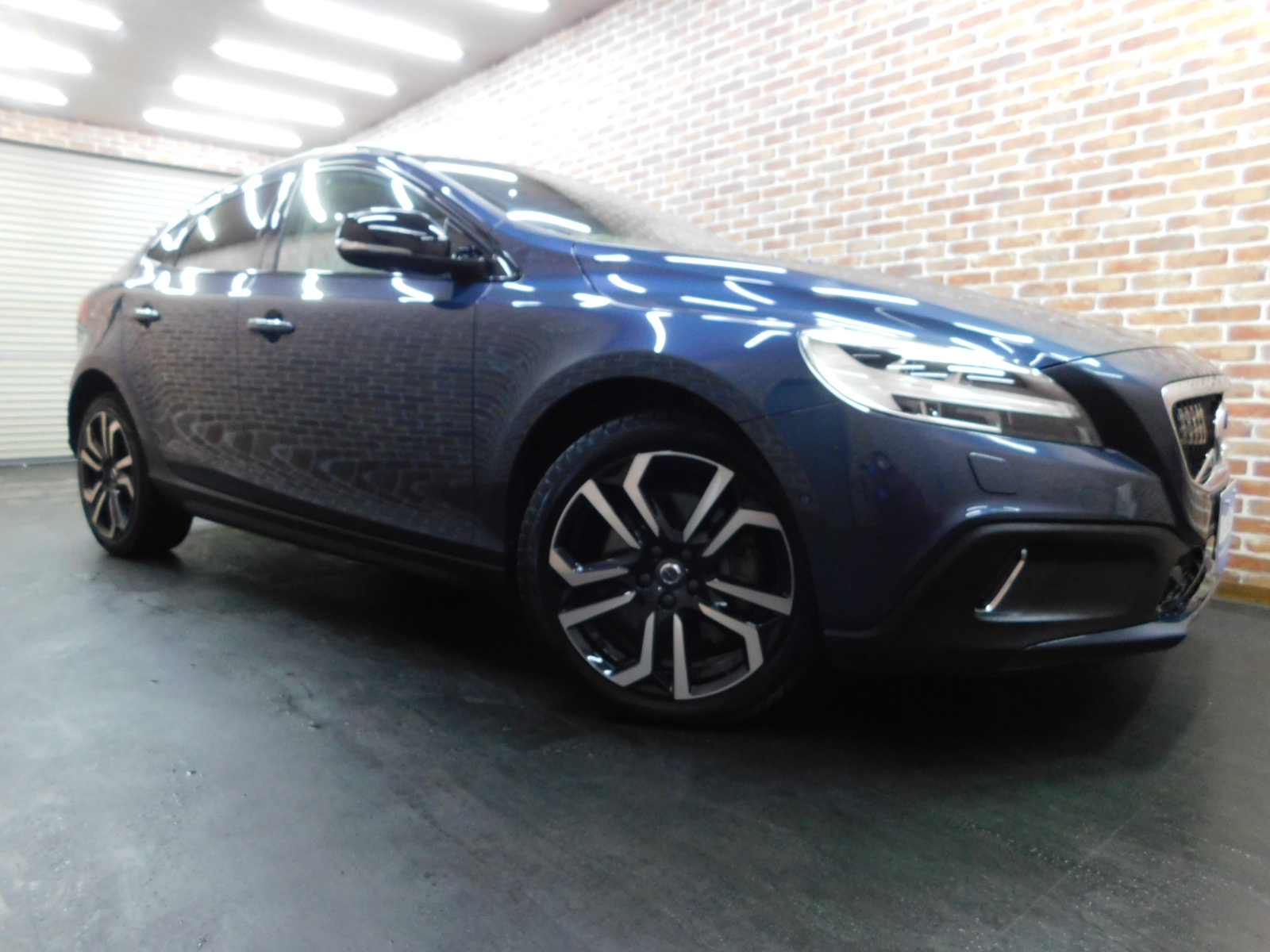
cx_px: 635
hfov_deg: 73.9
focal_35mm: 23
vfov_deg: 58.9
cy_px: 476
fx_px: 844
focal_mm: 4
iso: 400
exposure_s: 1/20
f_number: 3
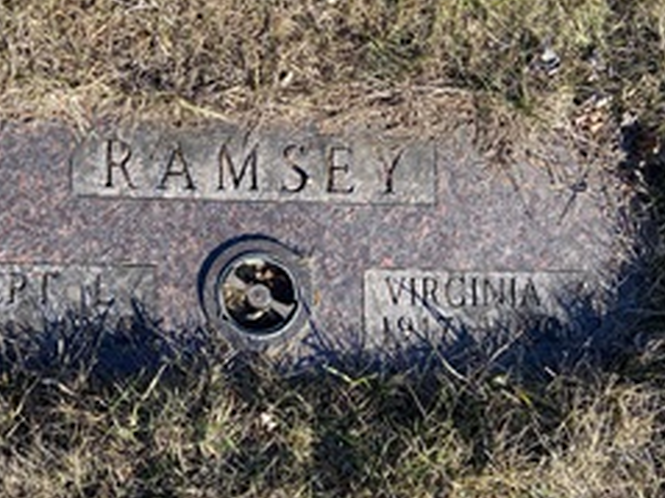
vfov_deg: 37.7
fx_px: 730
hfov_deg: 48.3
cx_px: 234
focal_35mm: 38
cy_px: 248
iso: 32
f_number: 1.8
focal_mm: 4.25
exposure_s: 1/1043
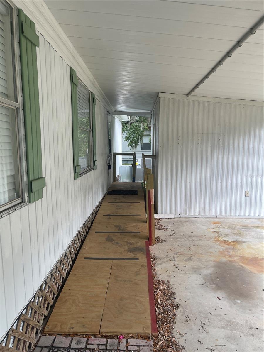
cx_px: 132
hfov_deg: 54.9
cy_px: 176
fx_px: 254
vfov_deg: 69.4
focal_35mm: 25
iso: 32
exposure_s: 1/496
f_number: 1.6
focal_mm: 5.1
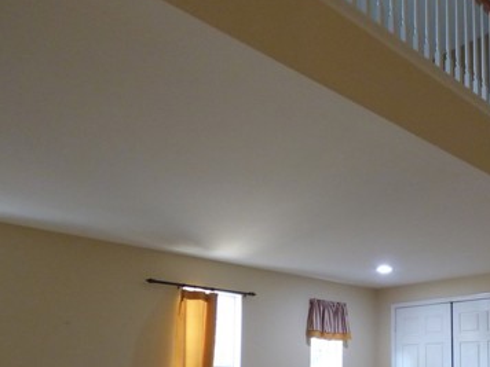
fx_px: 510
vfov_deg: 37.6
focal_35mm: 36
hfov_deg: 49.4
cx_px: 363
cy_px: 313
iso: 400
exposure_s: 1/40
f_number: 2.8
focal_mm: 3.58
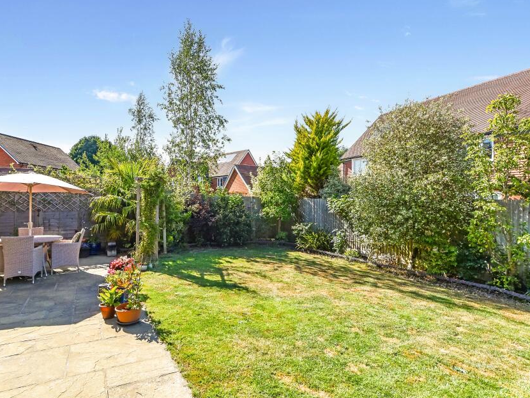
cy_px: 216
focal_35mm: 19
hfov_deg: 84.3
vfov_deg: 68.5
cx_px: 232
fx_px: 291
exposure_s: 1/1000
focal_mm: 16
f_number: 9
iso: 400
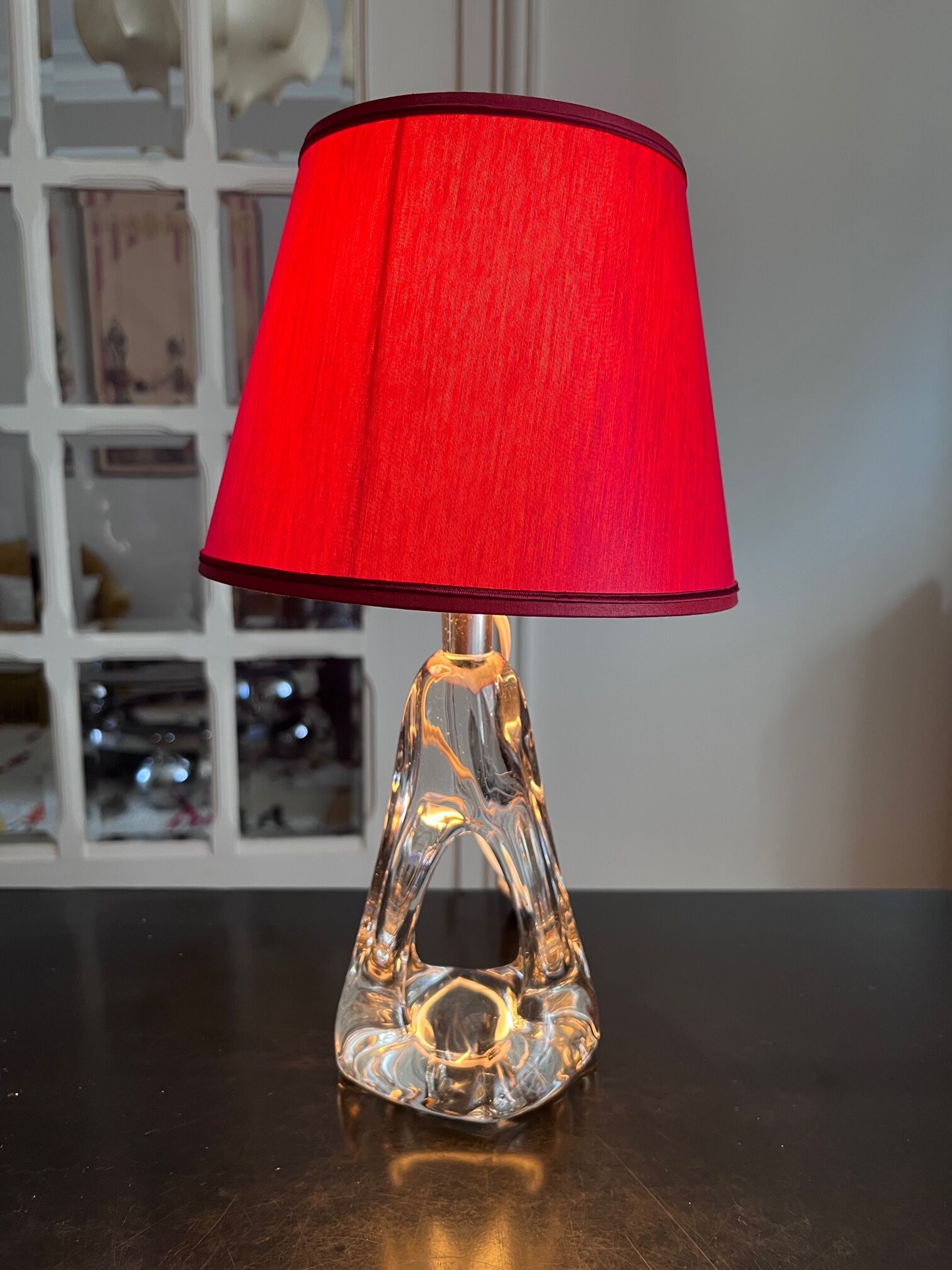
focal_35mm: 26
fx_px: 953
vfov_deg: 67.3
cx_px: 476
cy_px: 635
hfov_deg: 53.1
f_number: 1.6
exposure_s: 1/50
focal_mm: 5.1
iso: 125
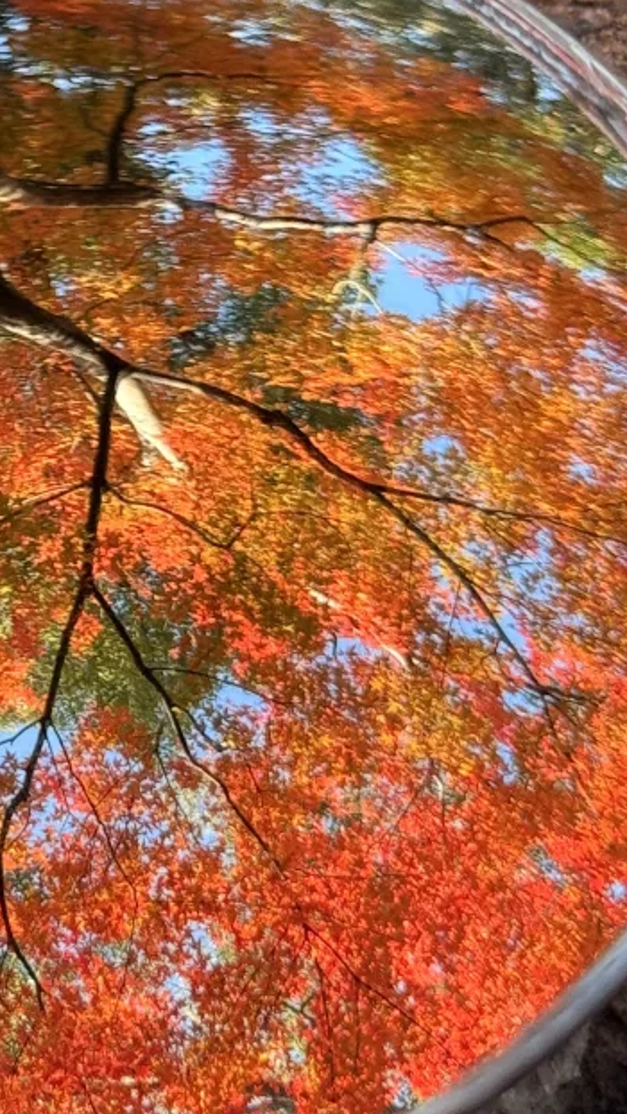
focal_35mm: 121
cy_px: 278
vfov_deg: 17.6
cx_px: -50
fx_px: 3575
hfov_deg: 9.9
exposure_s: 1/386
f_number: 1.78
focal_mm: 6.76
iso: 64
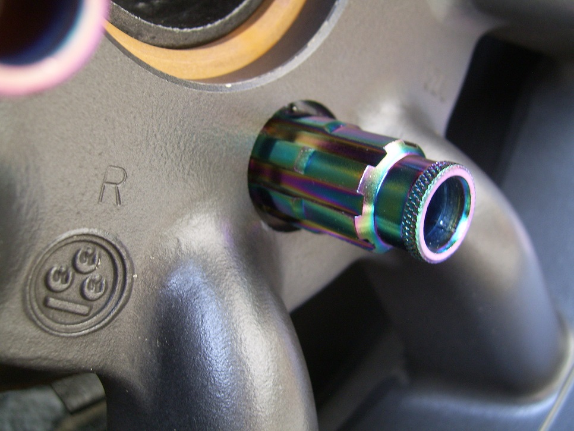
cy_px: 216
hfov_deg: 49.0
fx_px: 630
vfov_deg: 37.7
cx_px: 287
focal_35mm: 38
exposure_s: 1/30
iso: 113
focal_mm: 7.8
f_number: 2.8
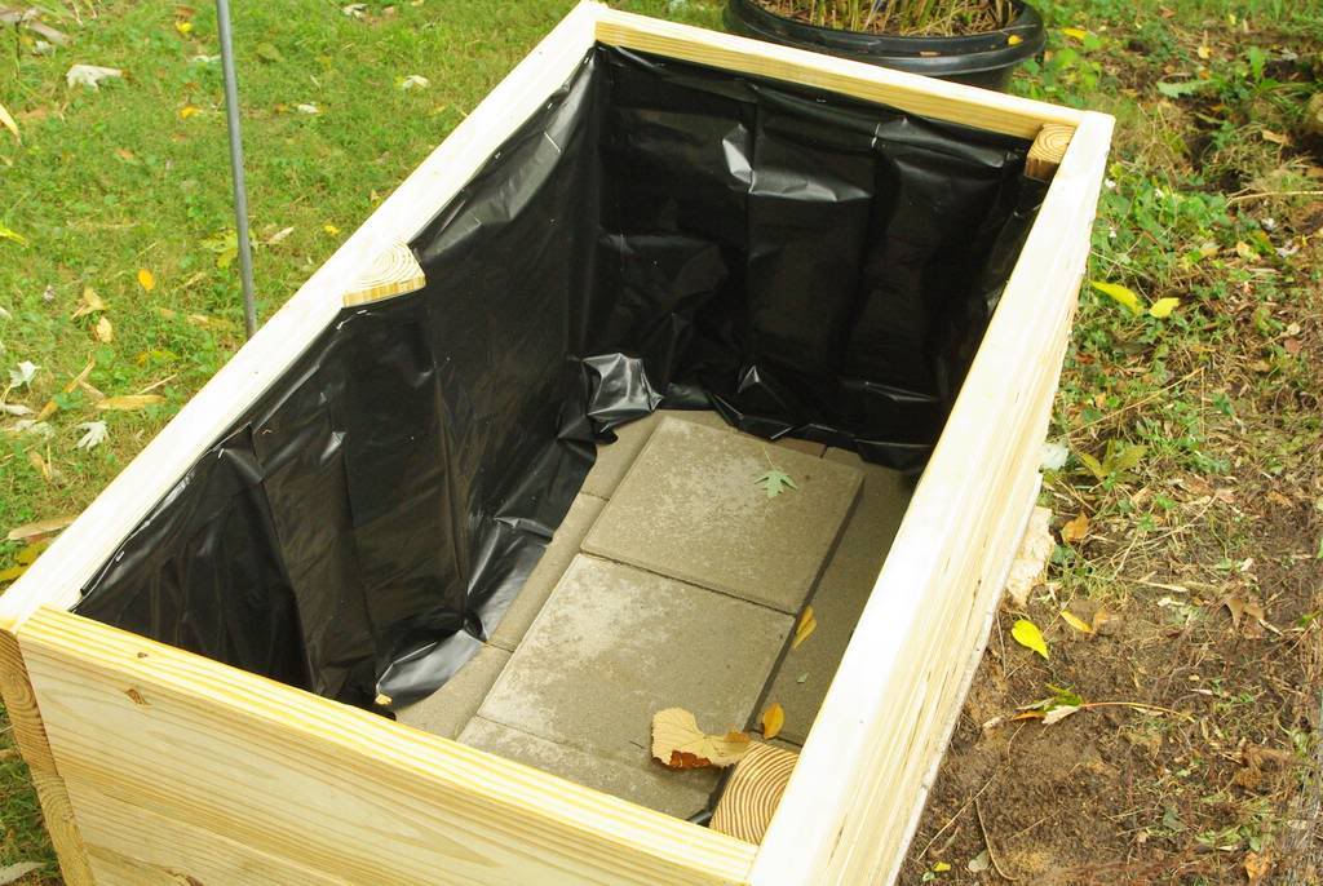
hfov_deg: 42.7
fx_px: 1693
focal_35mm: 46
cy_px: 443
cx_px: 662
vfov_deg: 29.3
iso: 800
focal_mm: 30.6
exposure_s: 1/90
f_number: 9.5
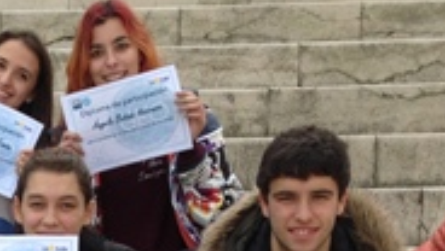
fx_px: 1477
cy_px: 473
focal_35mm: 125
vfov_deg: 9.2
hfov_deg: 16.7
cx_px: -19
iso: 50
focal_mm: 4.12
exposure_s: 1/704
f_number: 2.4
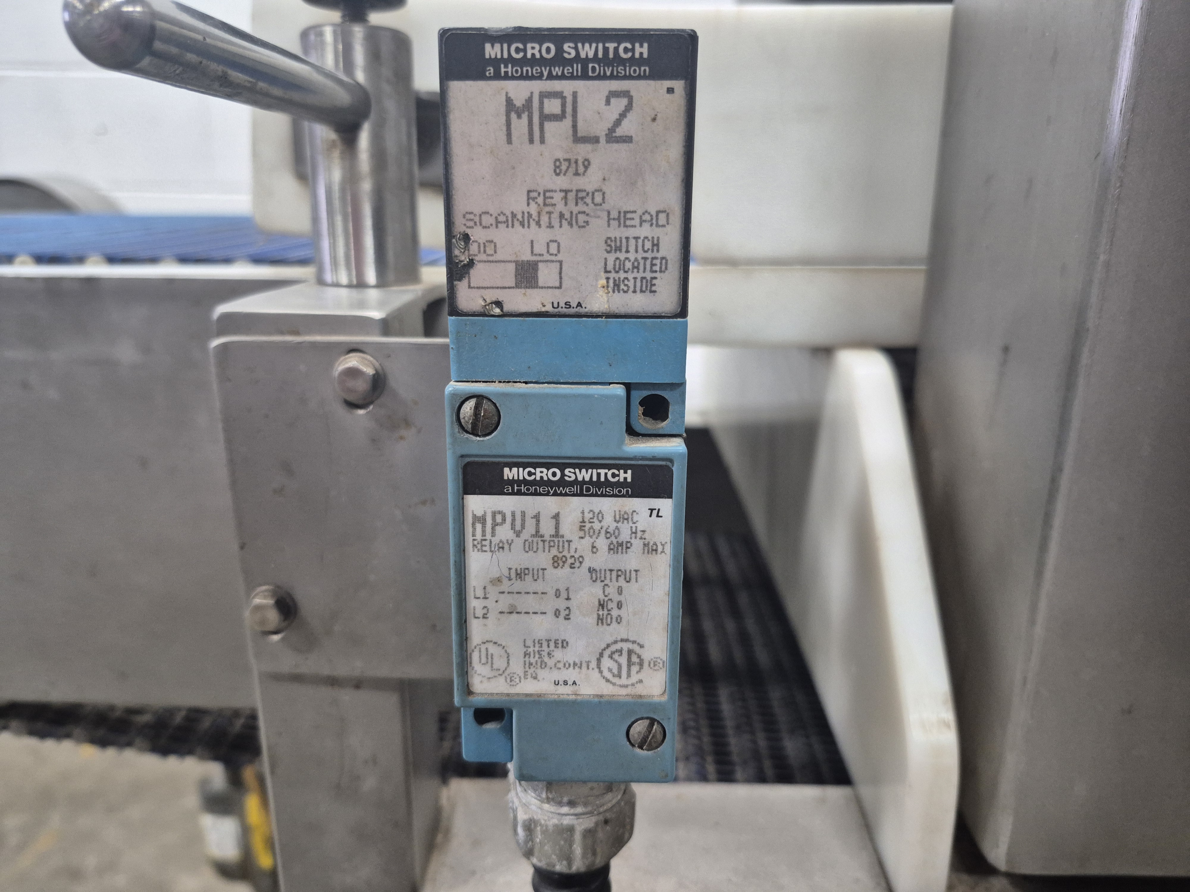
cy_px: 446
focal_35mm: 23
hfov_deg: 73.9
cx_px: 595
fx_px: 791
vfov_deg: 58.9
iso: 640
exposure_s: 1/120
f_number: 1.8
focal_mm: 5.4
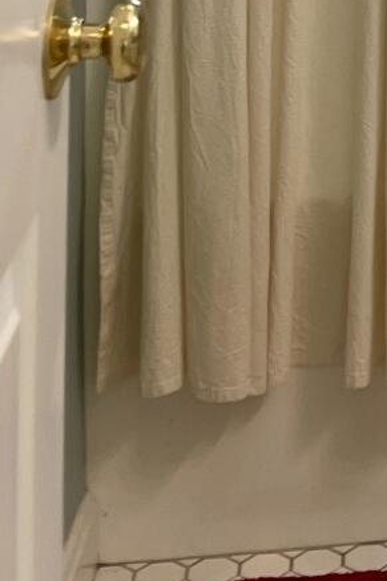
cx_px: 774
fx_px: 1920
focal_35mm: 119
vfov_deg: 14.7
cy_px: -517
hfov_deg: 10.6
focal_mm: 5.1
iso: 80
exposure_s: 1/60
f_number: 1.6
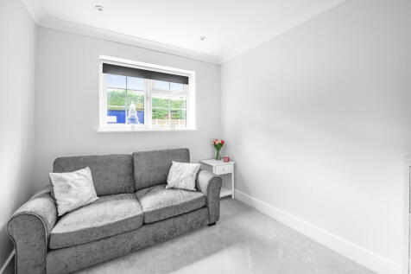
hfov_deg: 104.3
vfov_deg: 81.2
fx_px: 160
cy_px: 137
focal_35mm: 14
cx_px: 206
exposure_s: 1/5
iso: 125
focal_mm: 14
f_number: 8
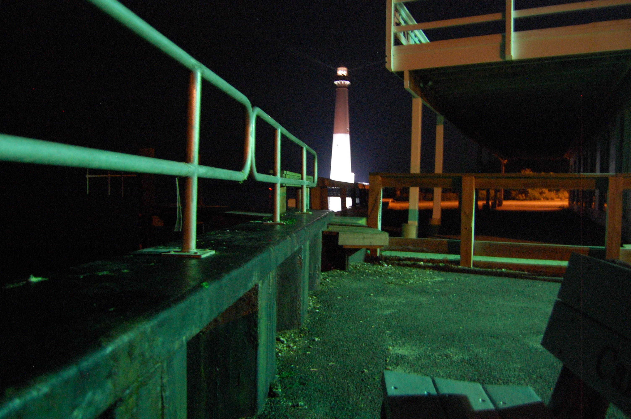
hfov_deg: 67.4
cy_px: 210
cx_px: 316
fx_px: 473
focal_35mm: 27
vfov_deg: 47.8
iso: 1600
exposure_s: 1/1.6
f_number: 3.5
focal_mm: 18
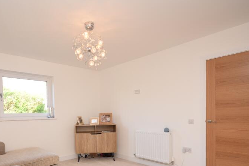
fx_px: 159
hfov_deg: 75.1
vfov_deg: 53.3
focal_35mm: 23
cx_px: 98
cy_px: 118
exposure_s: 1/125
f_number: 5.6
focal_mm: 10
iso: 640
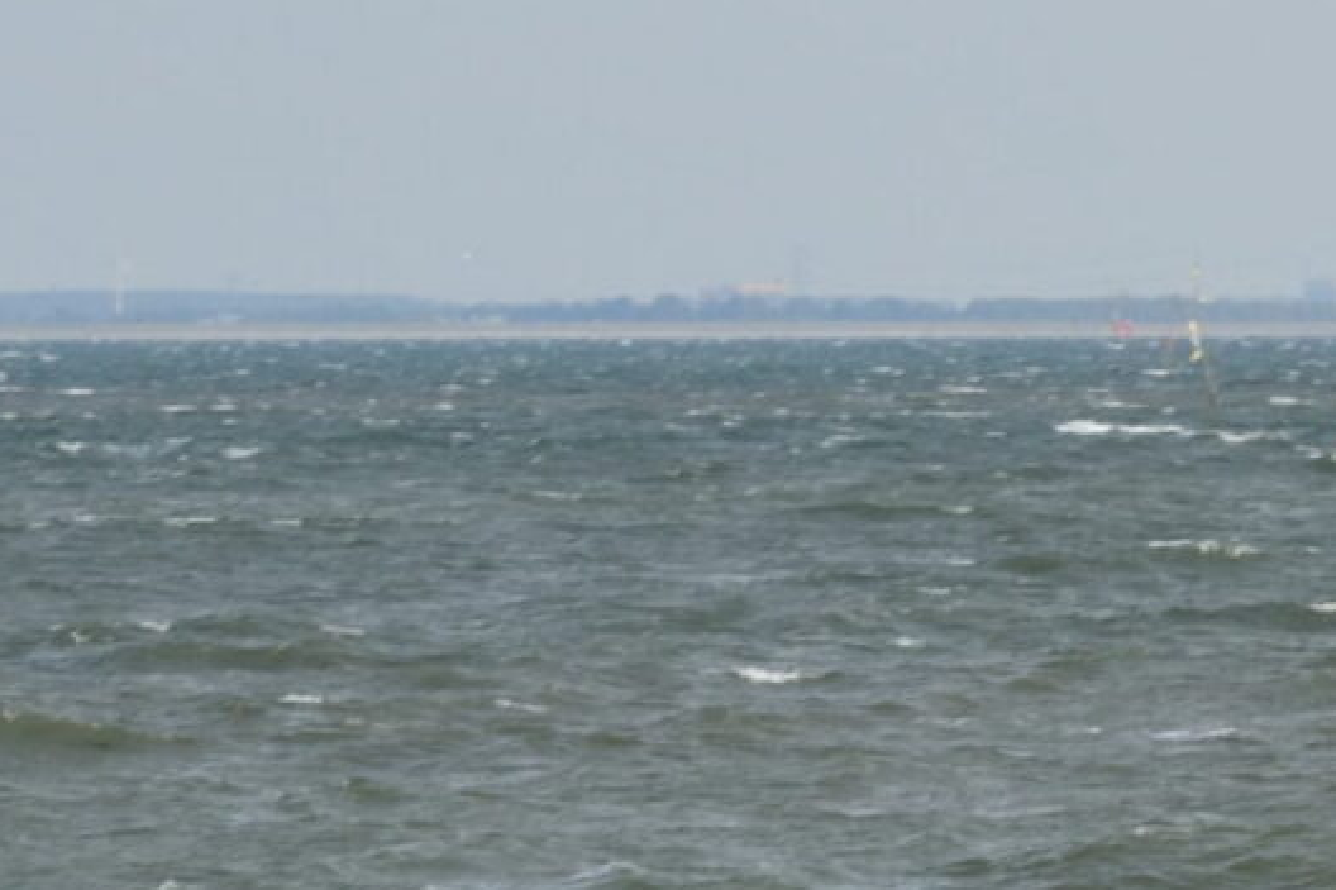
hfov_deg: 4.1
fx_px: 18329
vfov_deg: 2.8
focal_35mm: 494
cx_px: 2485
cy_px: 1446
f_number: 6.3
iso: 200
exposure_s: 1/640
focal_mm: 85
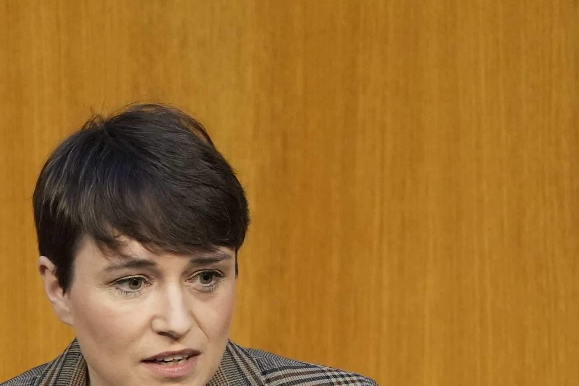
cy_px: 519
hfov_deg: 1.9
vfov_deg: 1.2
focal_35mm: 1107
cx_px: 105
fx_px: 17807
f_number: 5.6
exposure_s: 1/320
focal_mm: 400
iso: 3200
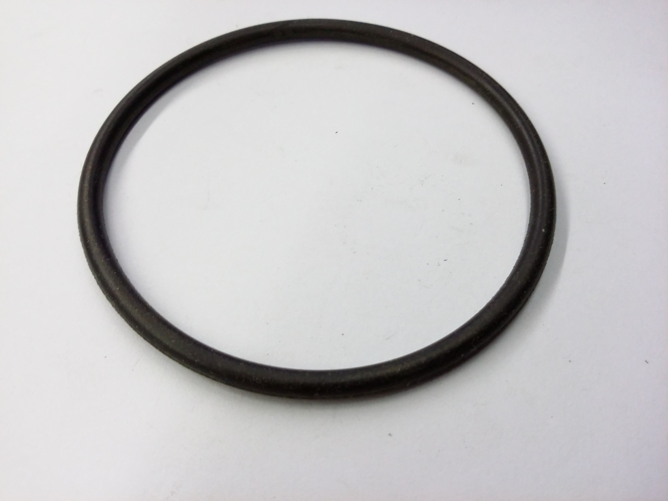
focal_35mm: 32
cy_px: 250
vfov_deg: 44.2
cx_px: 334
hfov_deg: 56.8
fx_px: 618
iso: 125
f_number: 2.4
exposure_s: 1/30
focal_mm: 3.4
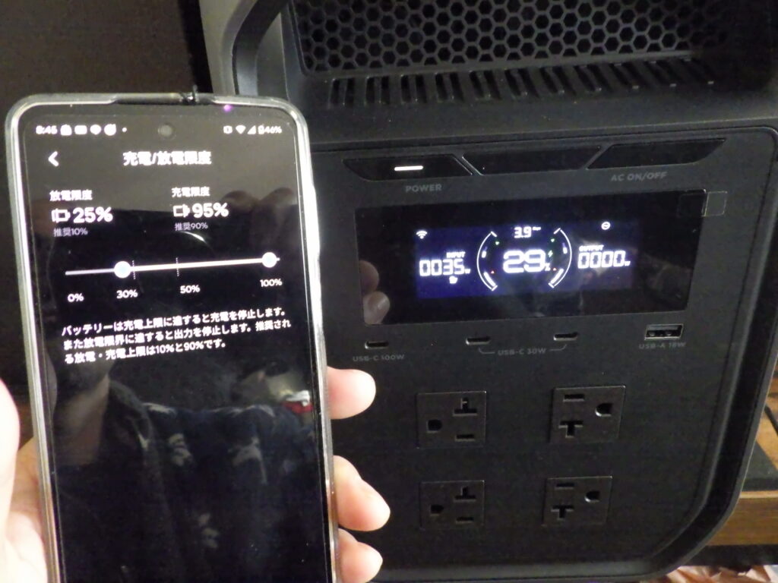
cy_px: 292
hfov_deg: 63.4
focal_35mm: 28
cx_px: 389
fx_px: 629
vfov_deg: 49.7
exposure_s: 1/40
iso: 3200
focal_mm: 5
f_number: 3.5
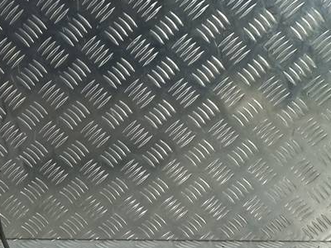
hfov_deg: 29.0
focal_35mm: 64
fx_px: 612
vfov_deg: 22.6
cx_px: 29
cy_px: 206
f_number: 1.8
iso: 80
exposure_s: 1/50
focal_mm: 4.6
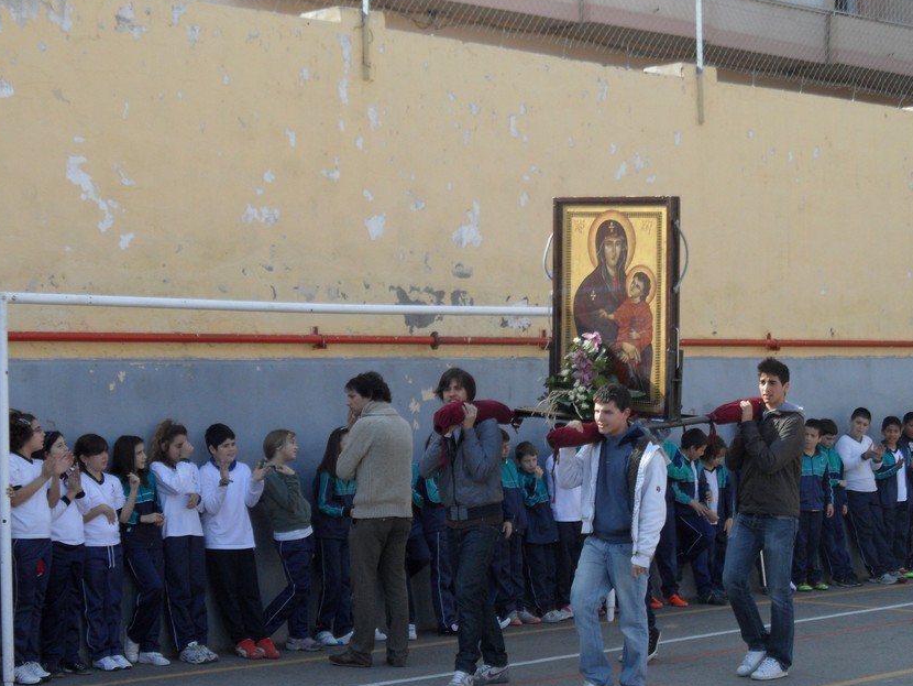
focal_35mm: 74
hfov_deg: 26.3
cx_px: 446
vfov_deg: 19.9
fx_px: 1952
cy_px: 353
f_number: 4
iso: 80
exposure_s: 1/350
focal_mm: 10.3
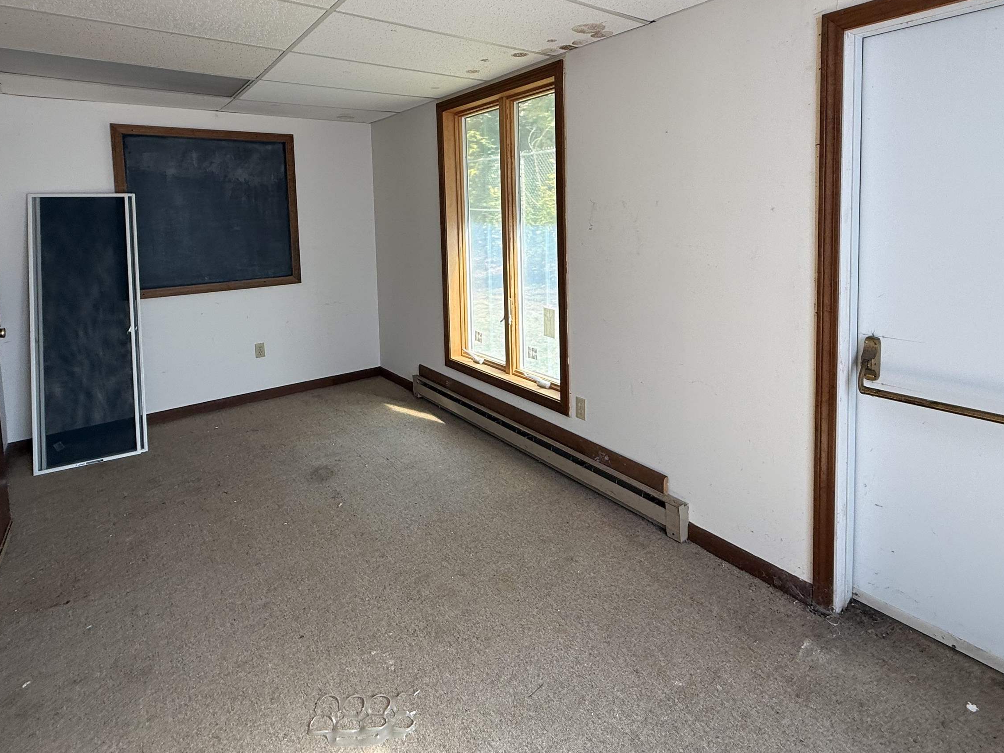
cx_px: 498
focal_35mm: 19
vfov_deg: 66.6
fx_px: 551
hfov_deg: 84.7
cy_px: 243
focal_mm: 2.22
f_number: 2.2
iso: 50
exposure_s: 1/142
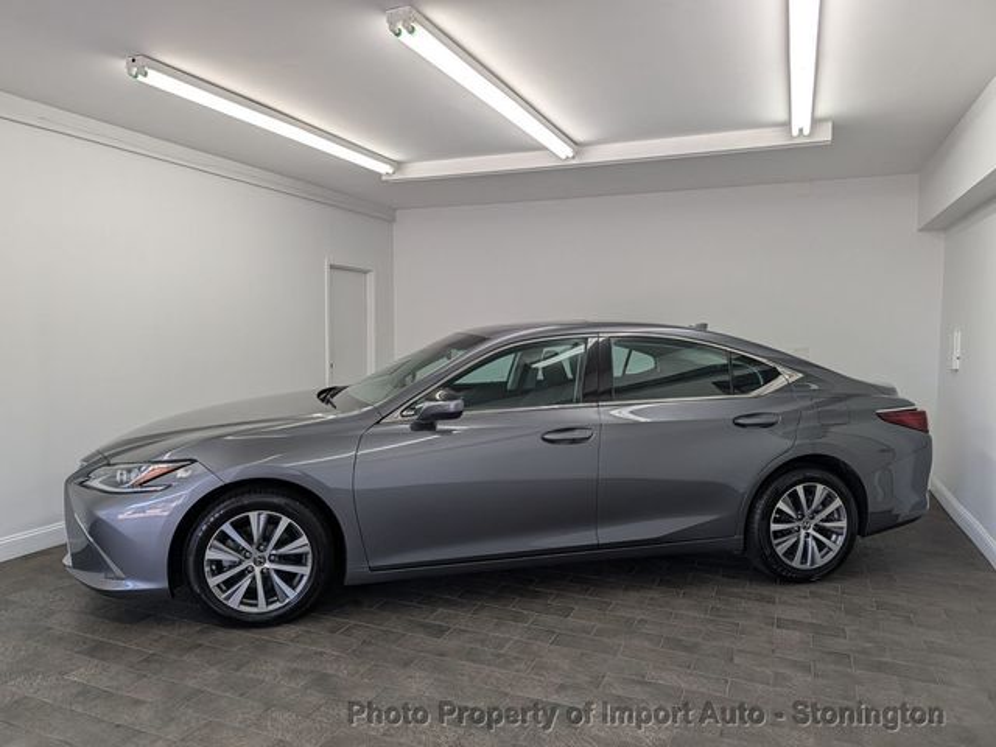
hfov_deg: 71.6
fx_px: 691
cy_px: 374
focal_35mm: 24
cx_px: 498
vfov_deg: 56.8
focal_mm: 6.9
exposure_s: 1/120
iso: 35
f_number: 1.68
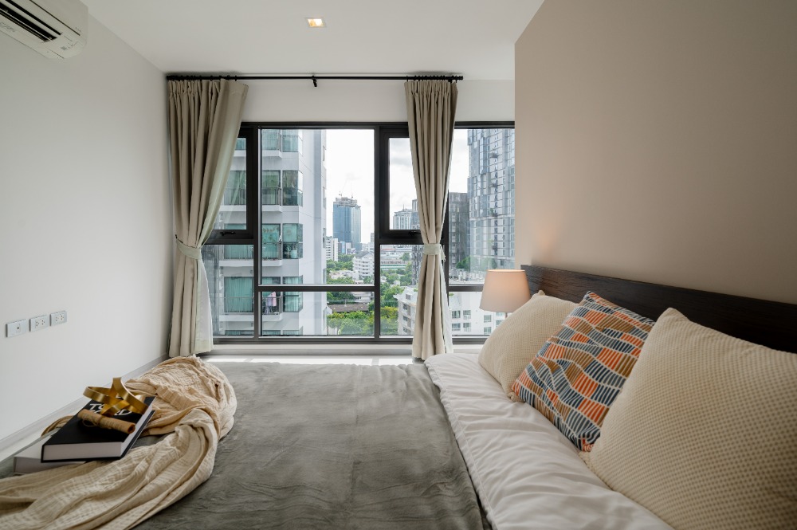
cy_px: 265
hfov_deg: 90.0
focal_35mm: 18
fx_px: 398
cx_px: 398
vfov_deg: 67.3
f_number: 7.1
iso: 100
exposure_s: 1/50
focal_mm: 18
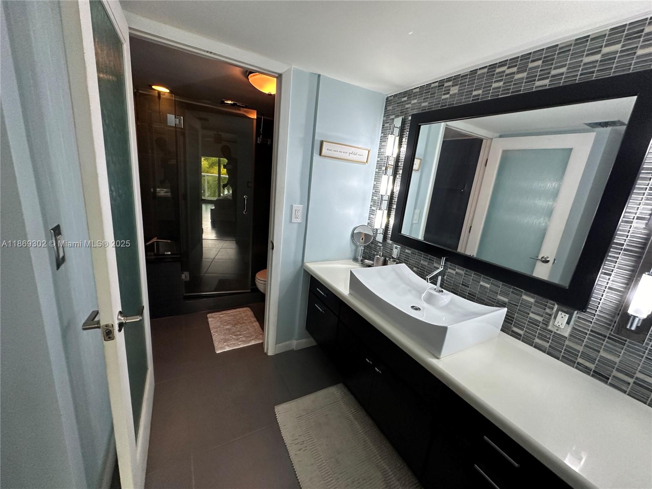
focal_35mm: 14
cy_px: 244
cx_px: 326
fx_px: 264
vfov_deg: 85.7
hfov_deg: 102.1
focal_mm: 2.22
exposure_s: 1/60
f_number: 2.2
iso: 250
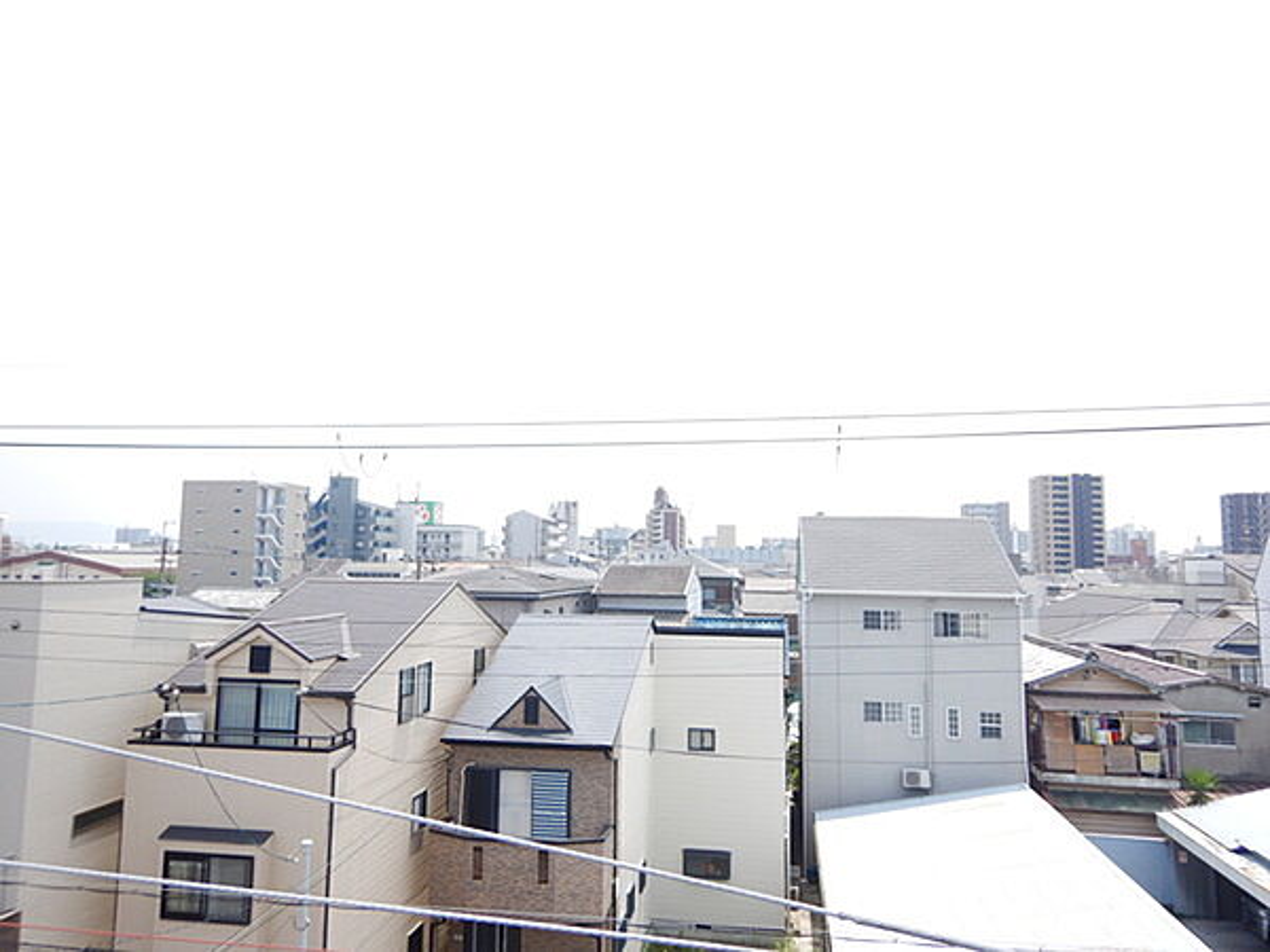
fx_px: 881
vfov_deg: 56.8
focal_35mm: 24
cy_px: 476
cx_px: 635
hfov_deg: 71.6
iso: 125
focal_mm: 4.3
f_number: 2.8
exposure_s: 1/1000
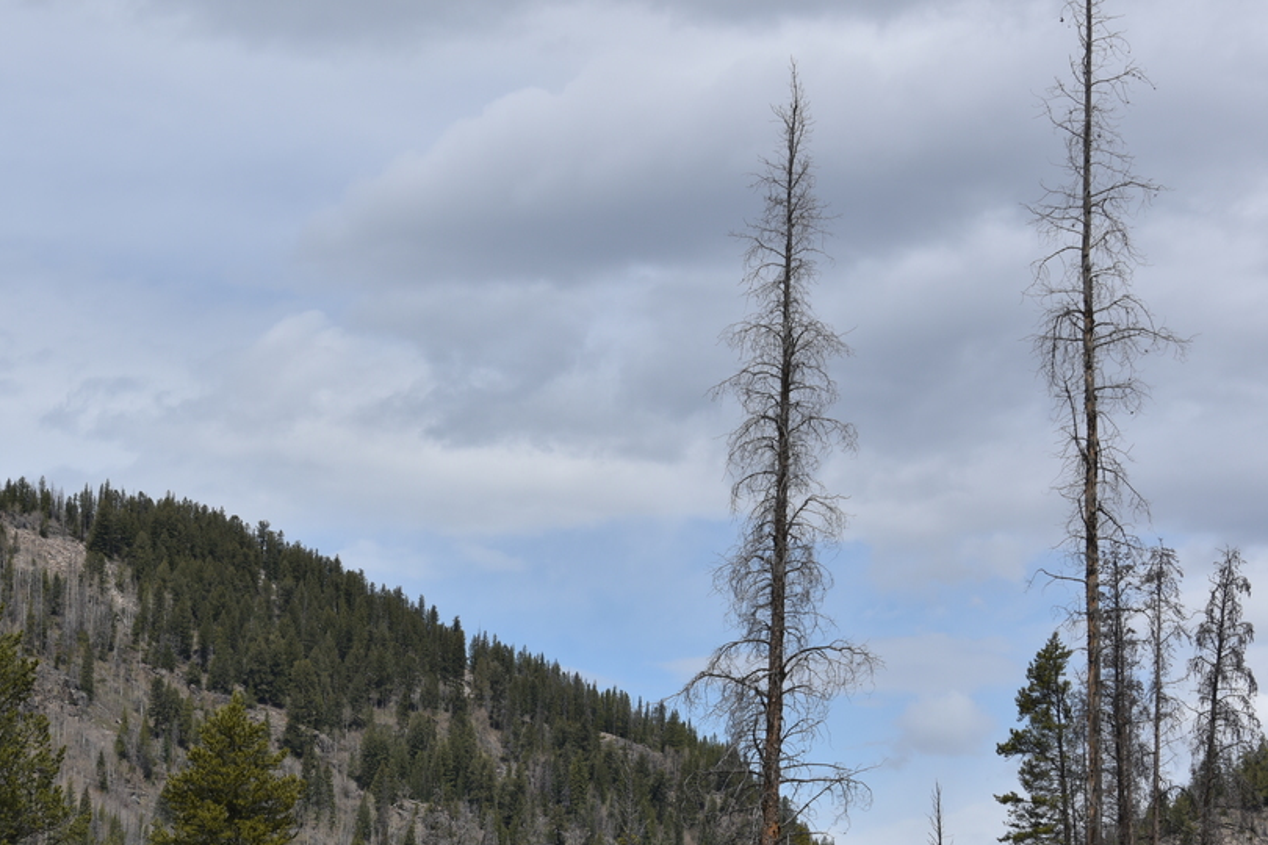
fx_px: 3452
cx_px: 481
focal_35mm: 98
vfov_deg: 13.9
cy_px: 667
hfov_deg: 20.8
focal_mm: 62
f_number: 10
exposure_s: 1/400
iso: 100
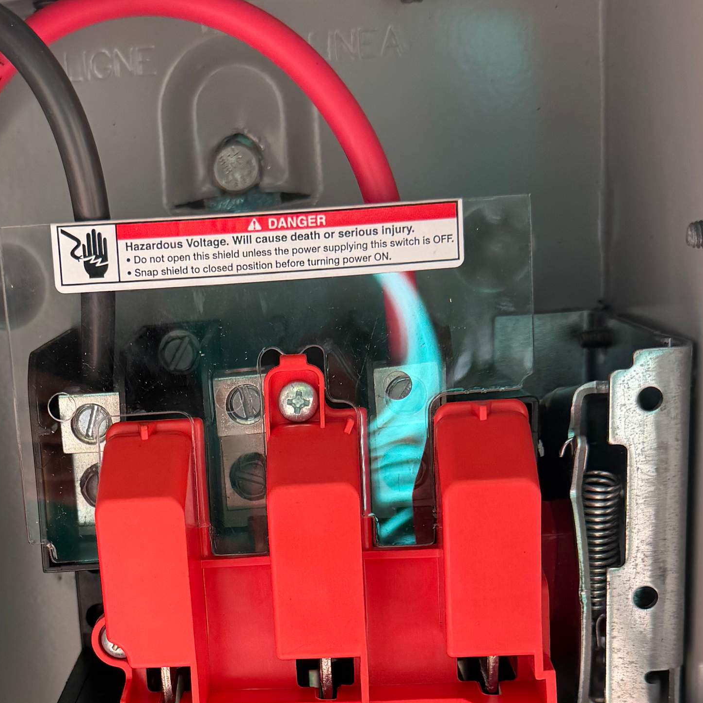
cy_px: 621
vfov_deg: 28.1
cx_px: 214
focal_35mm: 59
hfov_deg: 28.8
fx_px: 1356
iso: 100
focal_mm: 6.76
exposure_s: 1/272
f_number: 1.78
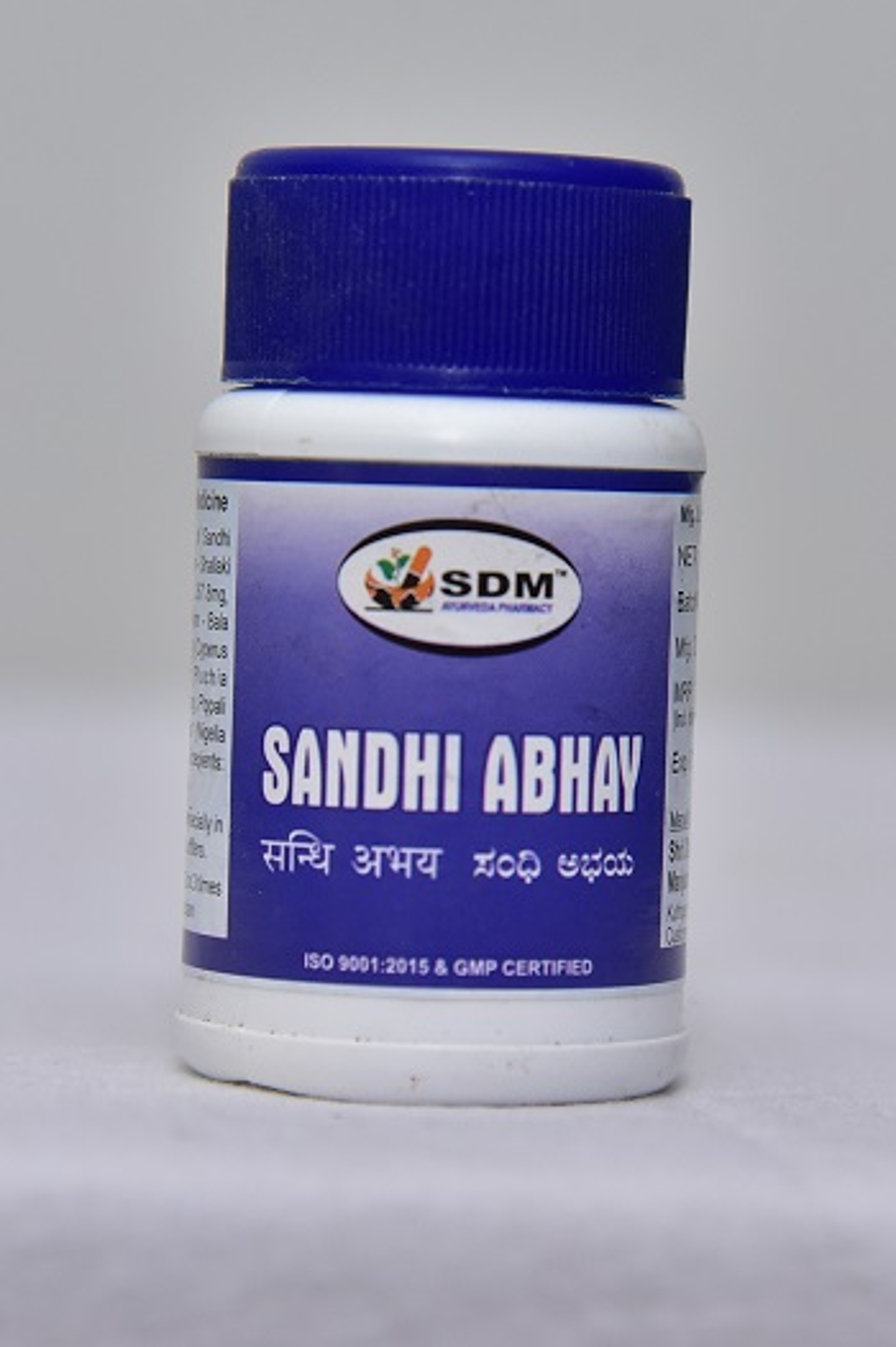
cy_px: 674
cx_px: 448
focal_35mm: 120
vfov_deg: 17.1
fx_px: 4486
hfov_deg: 11.4
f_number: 5.6
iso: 1600
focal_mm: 120
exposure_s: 1/160
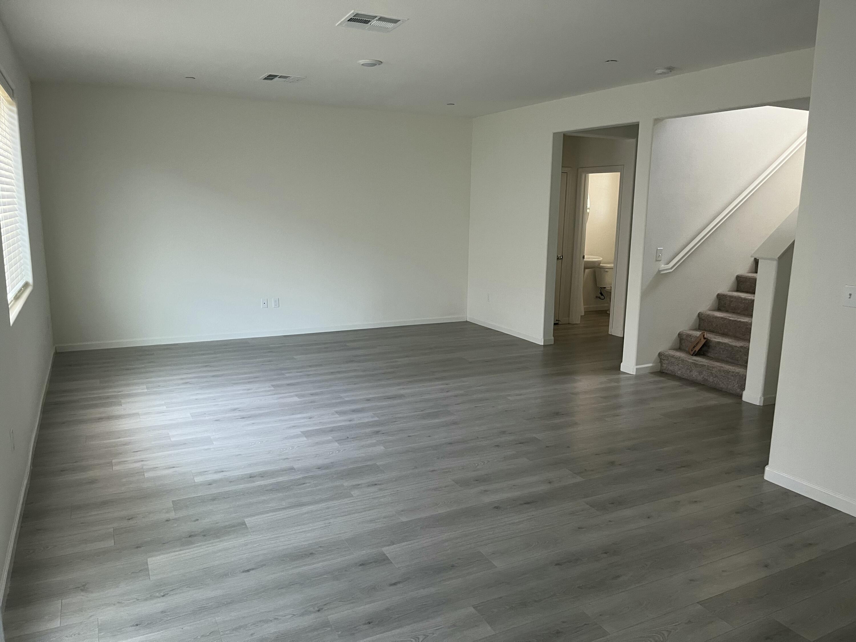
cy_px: 321
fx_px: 643
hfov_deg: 67.3
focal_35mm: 26
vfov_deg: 53.1
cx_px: 428
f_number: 1.6
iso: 125
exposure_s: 1/61
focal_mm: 5.1
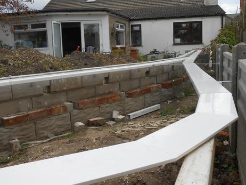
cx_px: 115
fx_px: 256
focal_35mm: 36
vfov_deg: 39.6
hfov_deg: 51.3
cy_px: 83
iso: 80
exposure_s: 1/500
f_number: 3.5
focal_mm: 4.6
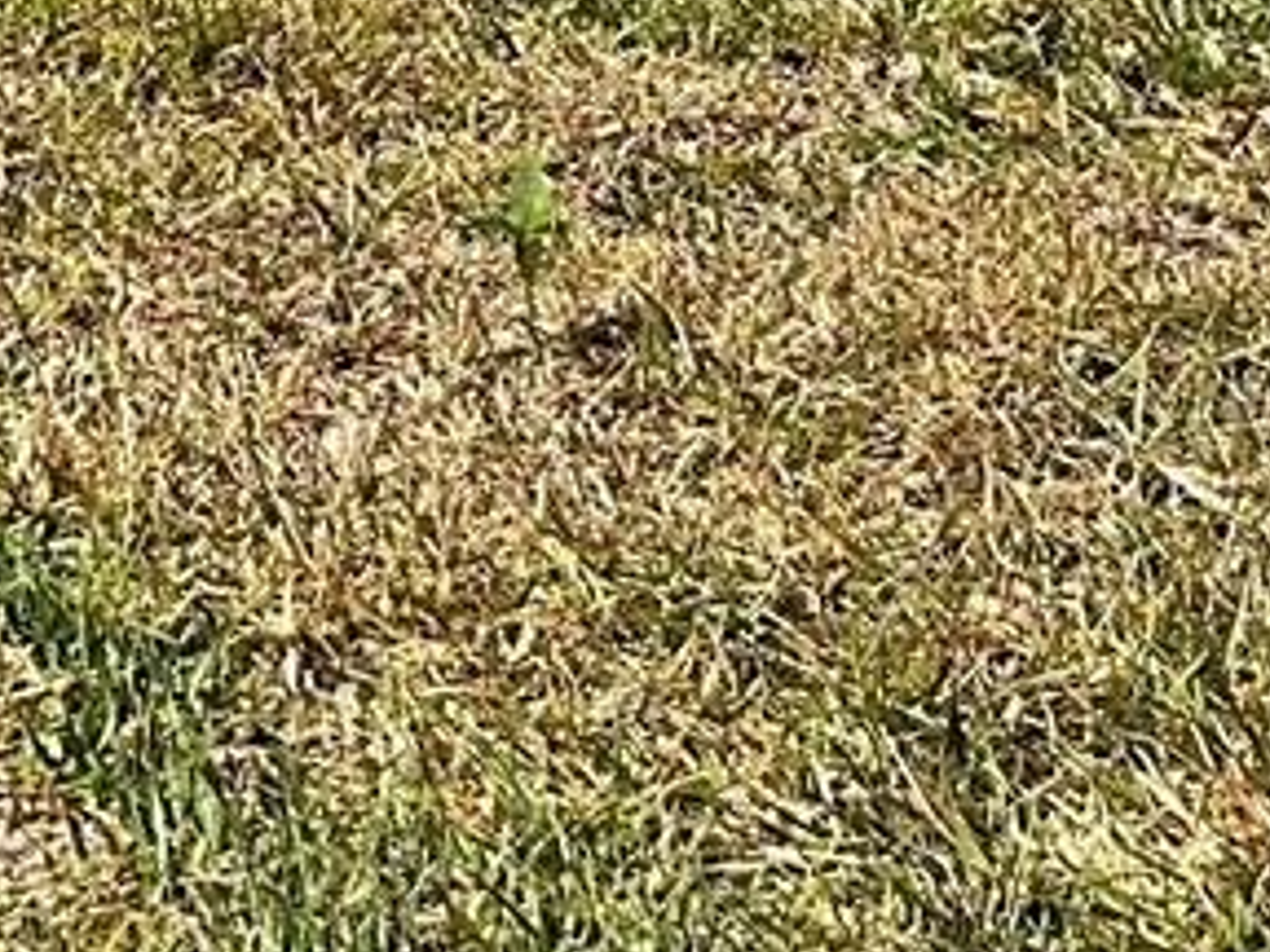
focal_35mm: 161
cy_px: -1543
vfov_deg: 8.3
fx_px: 5907
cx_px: -582
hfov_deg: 11.8
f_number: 1.8
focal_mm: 3
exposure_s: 1/1534
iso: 16
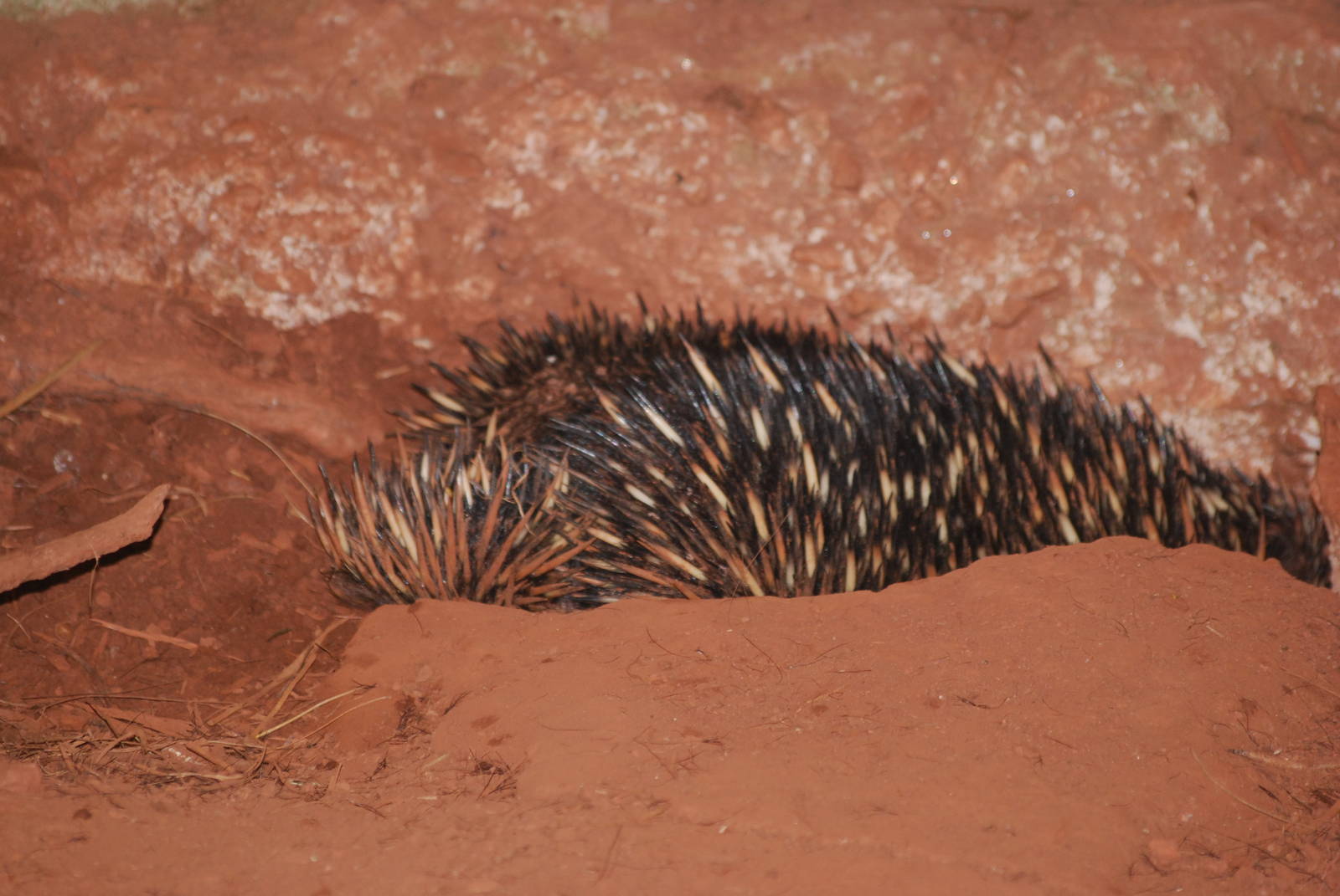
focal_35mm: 255
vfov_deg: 5.4
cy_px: 448
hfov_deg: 8.1
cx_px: 670
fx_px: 9503
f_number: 4.8
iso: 450
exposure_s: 1/125
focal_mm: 170
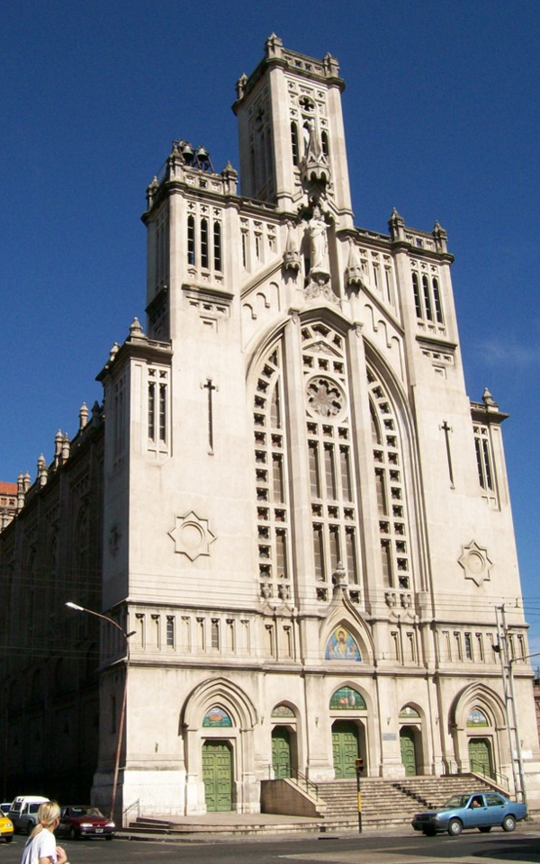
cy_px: 433
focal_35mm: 39
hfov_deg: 32.7
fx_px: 918
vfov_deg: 50.4
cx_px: 232
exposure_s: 1/1401
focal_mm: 6
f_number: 4.8
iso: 140
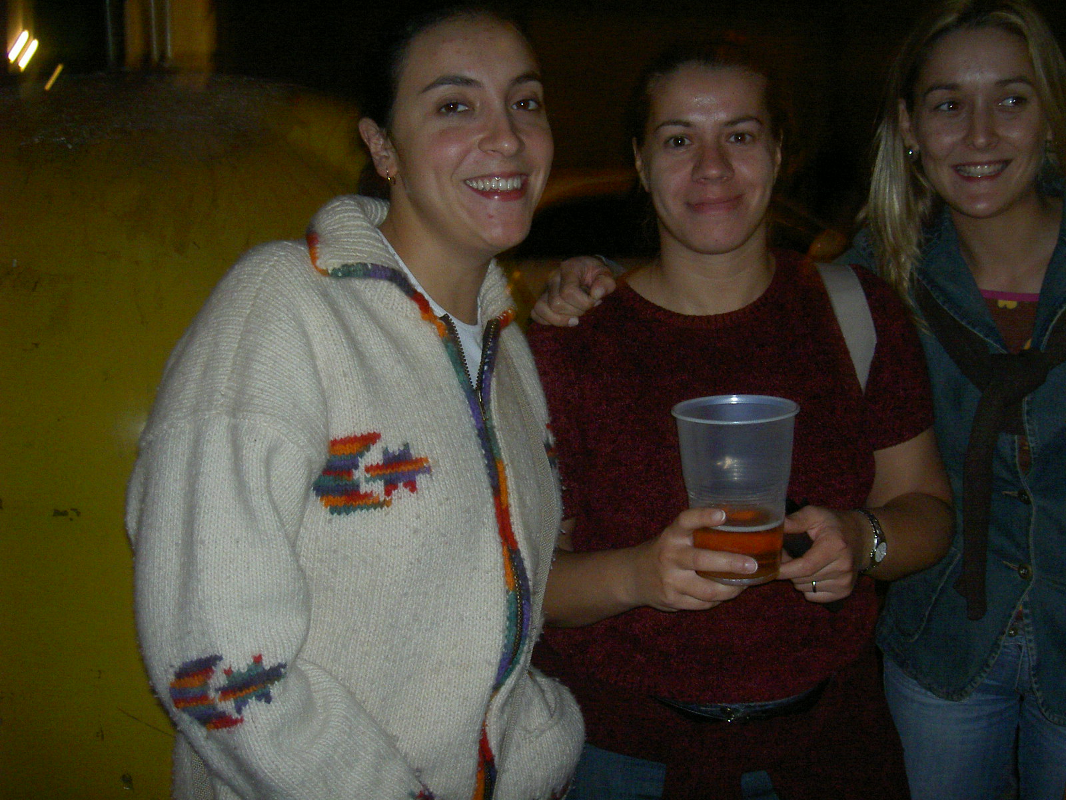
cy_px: 400
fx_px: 1201
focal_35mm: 39
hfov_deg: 47.9
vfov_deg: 36.8
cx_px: 533
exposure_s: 1/59.5
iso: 100
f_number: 2.8
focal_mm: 8
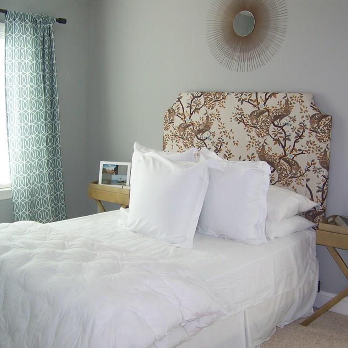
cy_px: 175
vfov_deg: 39.2
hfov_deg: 39.1
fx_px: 489
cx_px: 188
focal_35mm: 43
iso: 64
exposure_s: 1/40
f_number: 2.8
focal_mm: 5.85
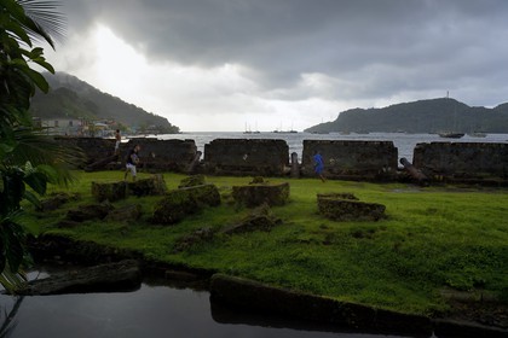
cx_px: 254
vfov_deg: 53.1
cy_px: 169
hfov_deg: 73.7
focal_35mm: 24
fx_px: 339
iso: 400
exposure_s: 1/250
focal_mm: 24
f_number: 5.6
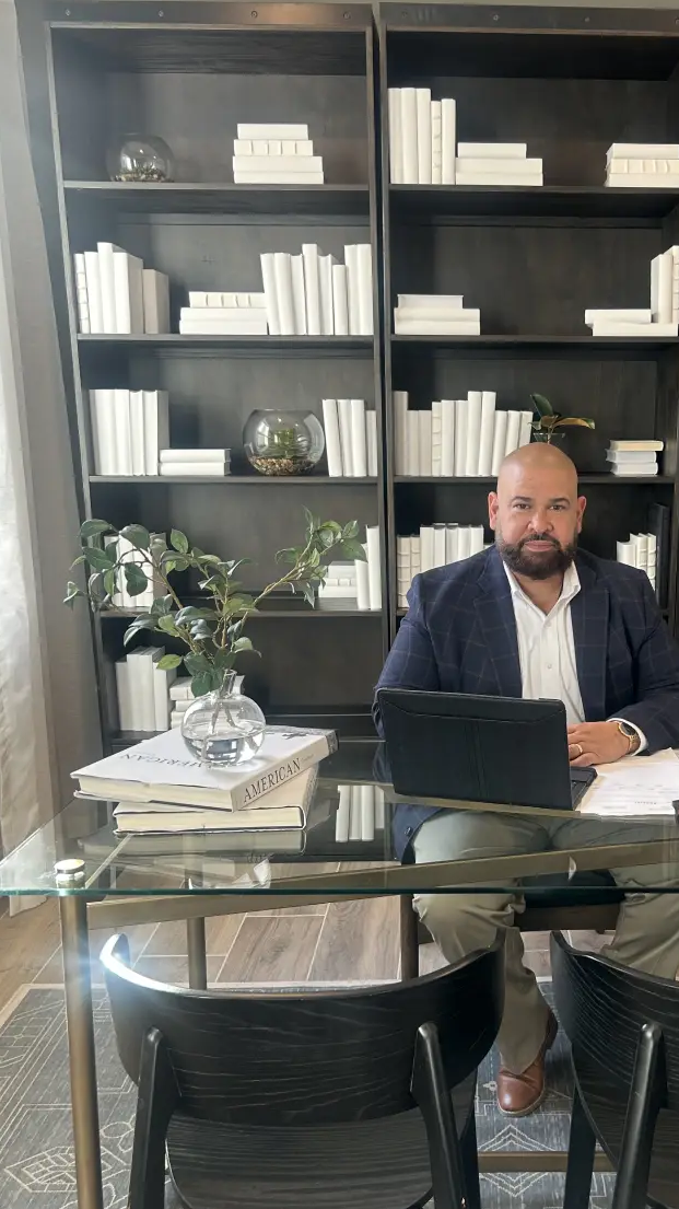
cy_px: 677
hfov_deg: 33.0
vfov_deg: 56.5
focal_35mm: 35
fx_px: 1121
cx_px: 512
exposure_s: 1/60
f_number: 1.5
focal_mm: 5.7
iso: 64
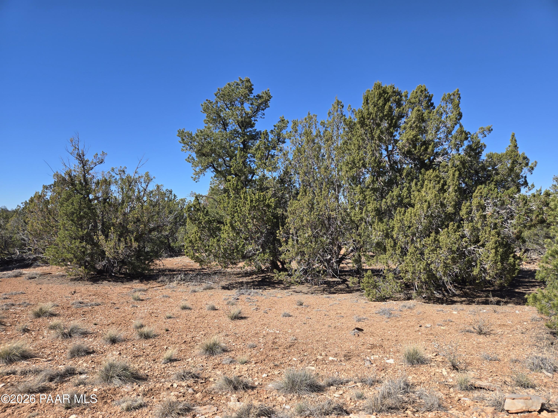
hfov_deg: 73.9
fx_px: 371
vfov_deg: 58.9
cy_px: 209
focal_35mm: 23
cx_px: 279
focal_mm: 5.4
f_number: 1.8
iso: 25
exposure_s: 1/1700
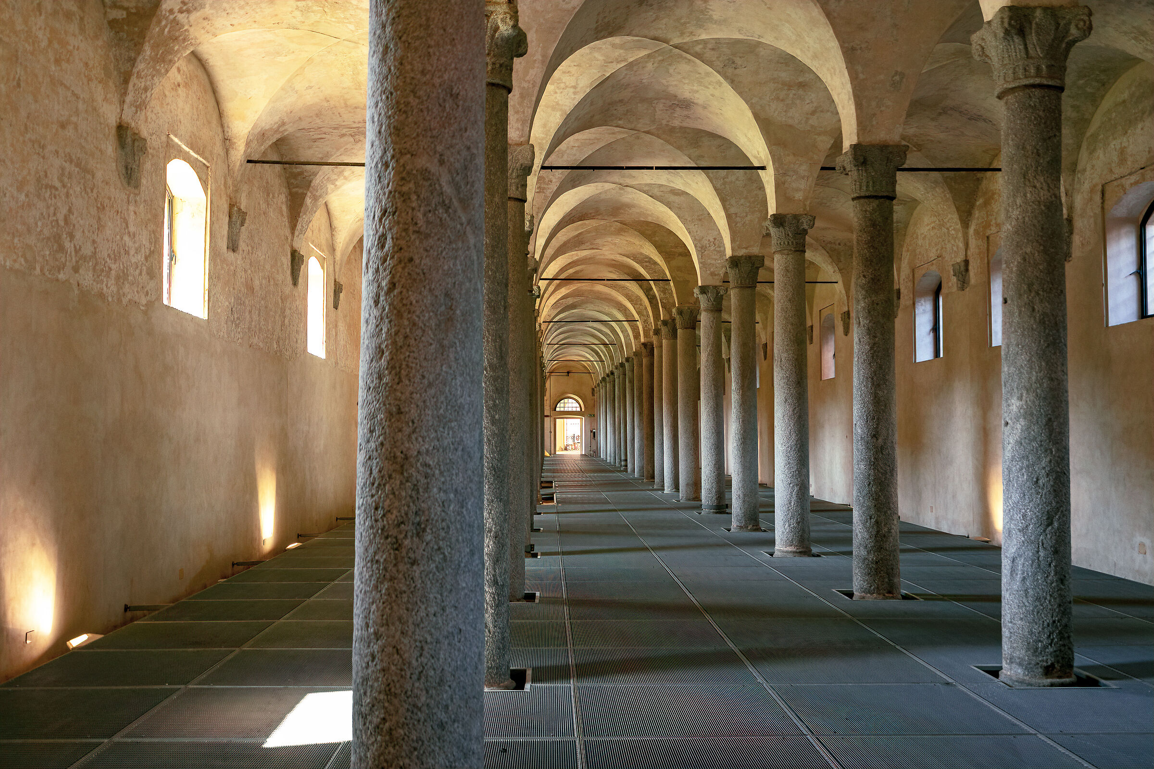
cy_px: 384
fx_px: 1122
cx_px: 577
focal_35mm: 35
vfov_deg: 37.9
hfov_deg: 54.4
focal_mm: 35
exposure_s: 1/100
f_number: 4
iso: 640
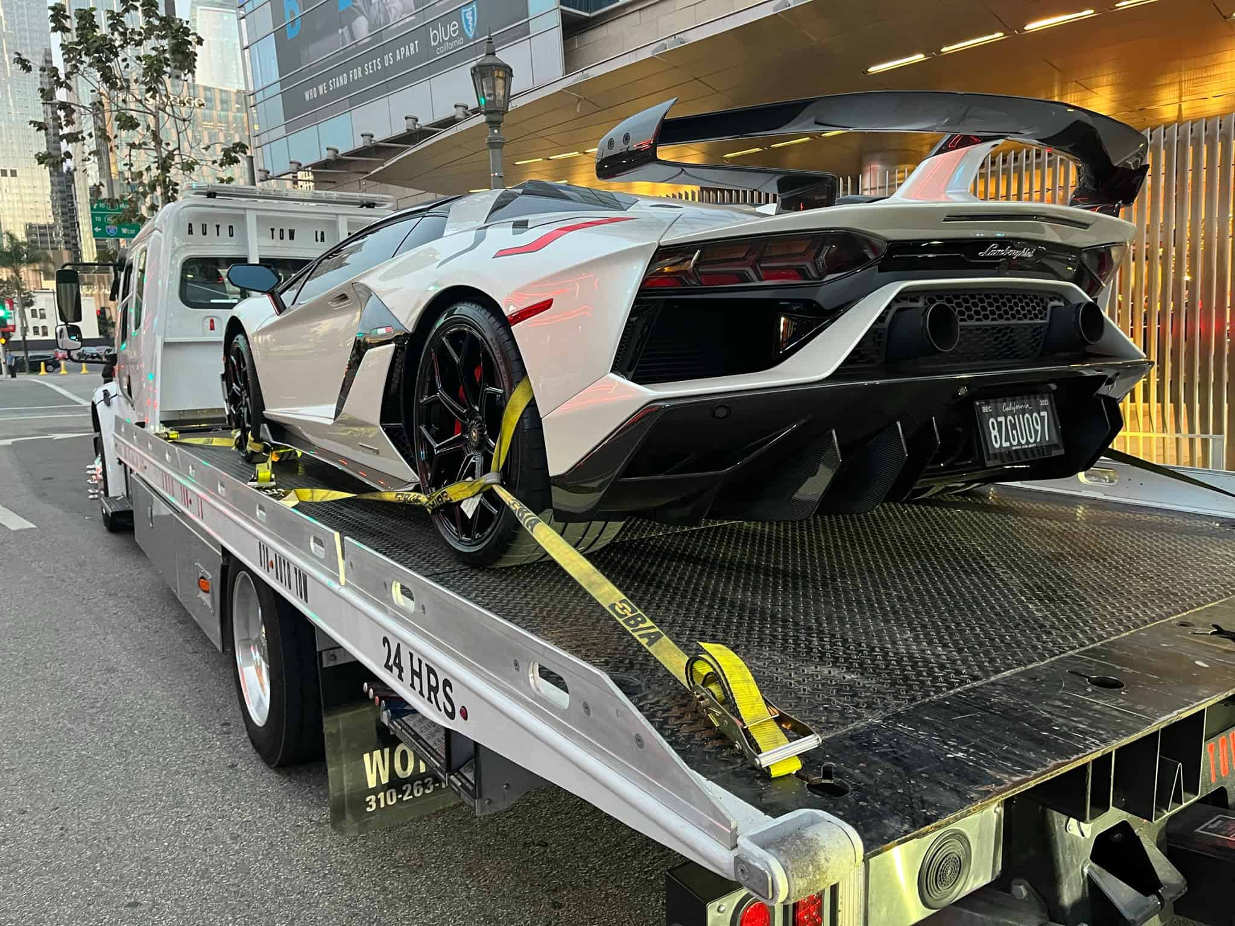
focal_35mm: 26
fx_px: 928
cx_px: 618
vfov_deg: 53.1
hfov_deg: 67.3
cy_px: 463
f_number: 1.6
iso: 320
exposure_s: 1/54
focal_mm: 5.1
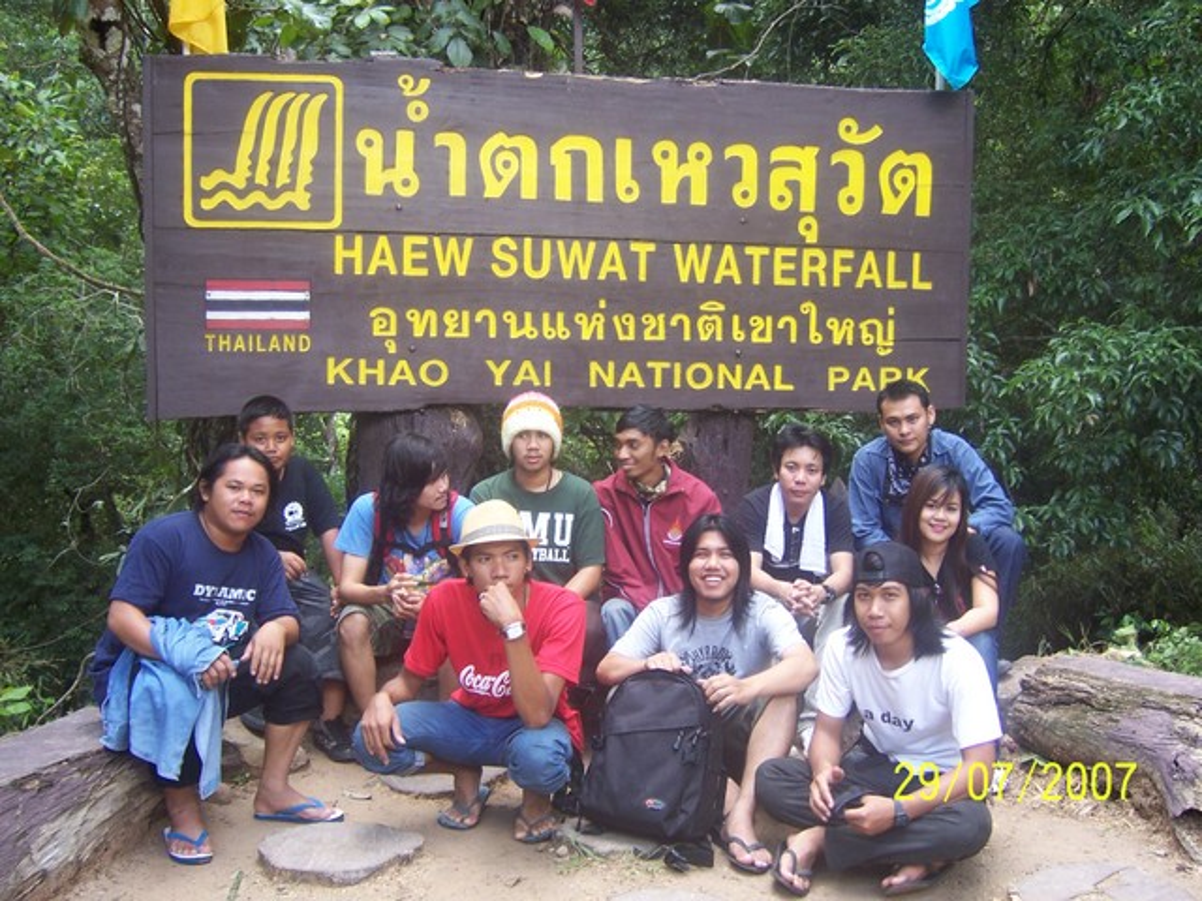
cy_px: 450
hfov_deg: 51.4
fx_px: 1250
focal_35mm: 36
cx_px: 601
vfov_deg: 39.7
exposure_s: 1/60
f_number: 2.8
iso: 80
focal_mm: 6.2
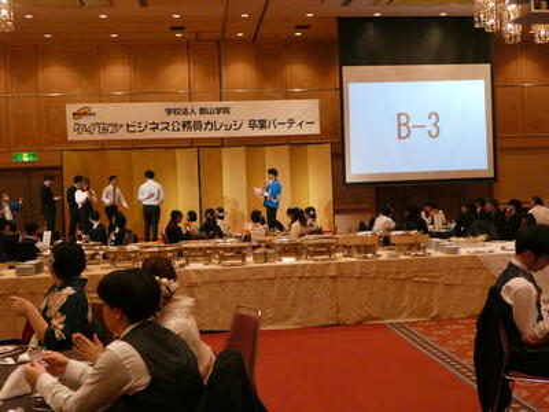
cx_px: 274
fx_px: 650
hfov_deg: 45.8
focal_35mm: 41
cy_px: 206
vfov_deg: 35.1
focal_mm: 7.3
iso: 1000
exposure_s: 1/80
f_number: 3.6
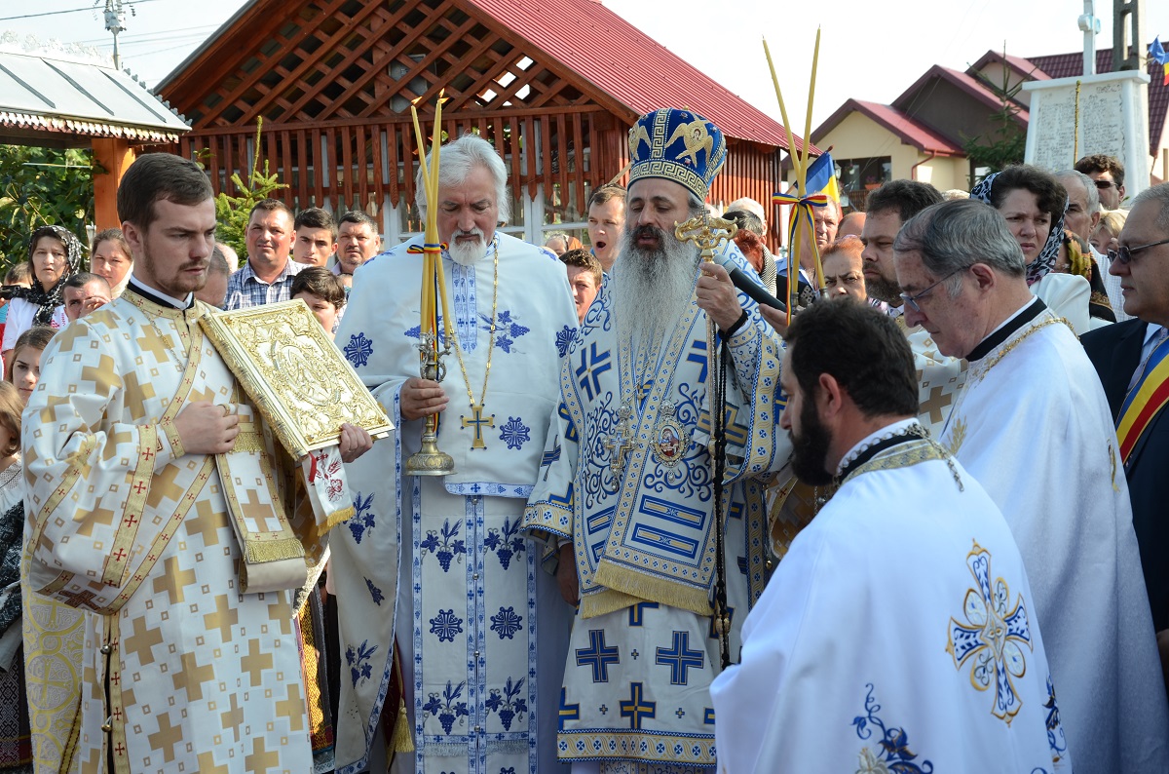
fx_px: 2332
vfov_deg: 18.8
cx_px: 584
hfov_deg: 28.1
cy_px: 387
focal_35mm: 72
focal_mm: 48
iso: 100
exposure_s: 1/100
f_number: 7.1
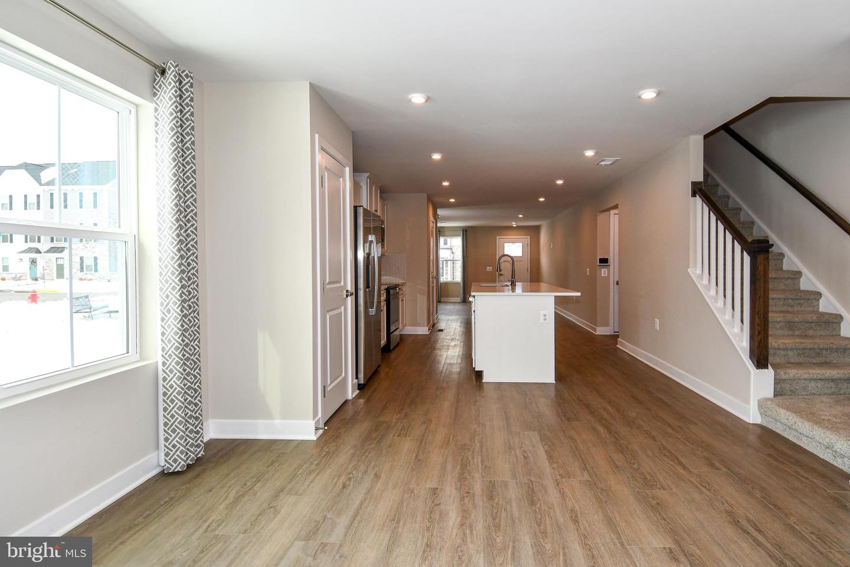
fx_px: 425
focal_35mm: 18
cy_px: 284
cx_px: 425
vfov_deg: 67.4
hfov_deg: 90.0
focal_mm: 12
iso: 200
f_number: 5
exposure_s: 1/100
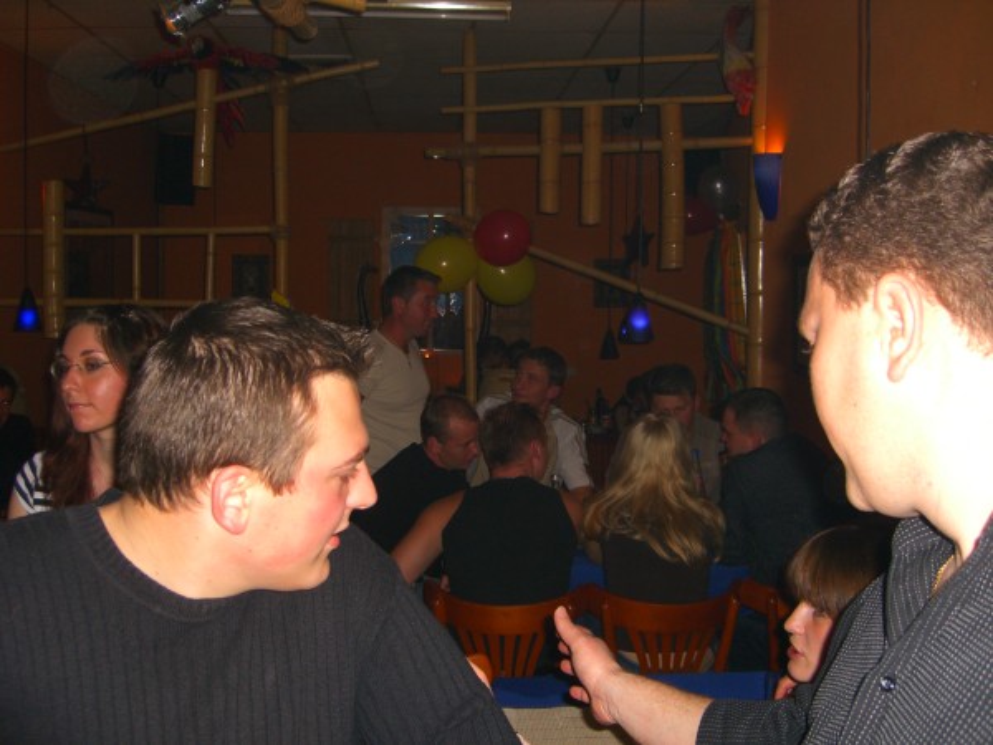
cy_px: 372
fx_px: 1090
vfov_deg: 37.7
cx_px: 496
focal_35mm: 38
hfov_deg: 49.0
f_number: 2.8
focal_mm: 7.9
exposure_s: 1/60
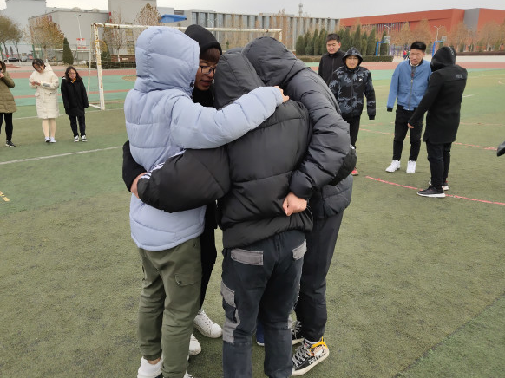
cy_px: 177
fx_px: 481
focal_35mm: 33
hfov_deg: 55.3
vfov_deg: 42.9
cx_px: 236
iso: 52
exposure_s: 1/1207
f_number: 1.8
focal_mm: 4.35
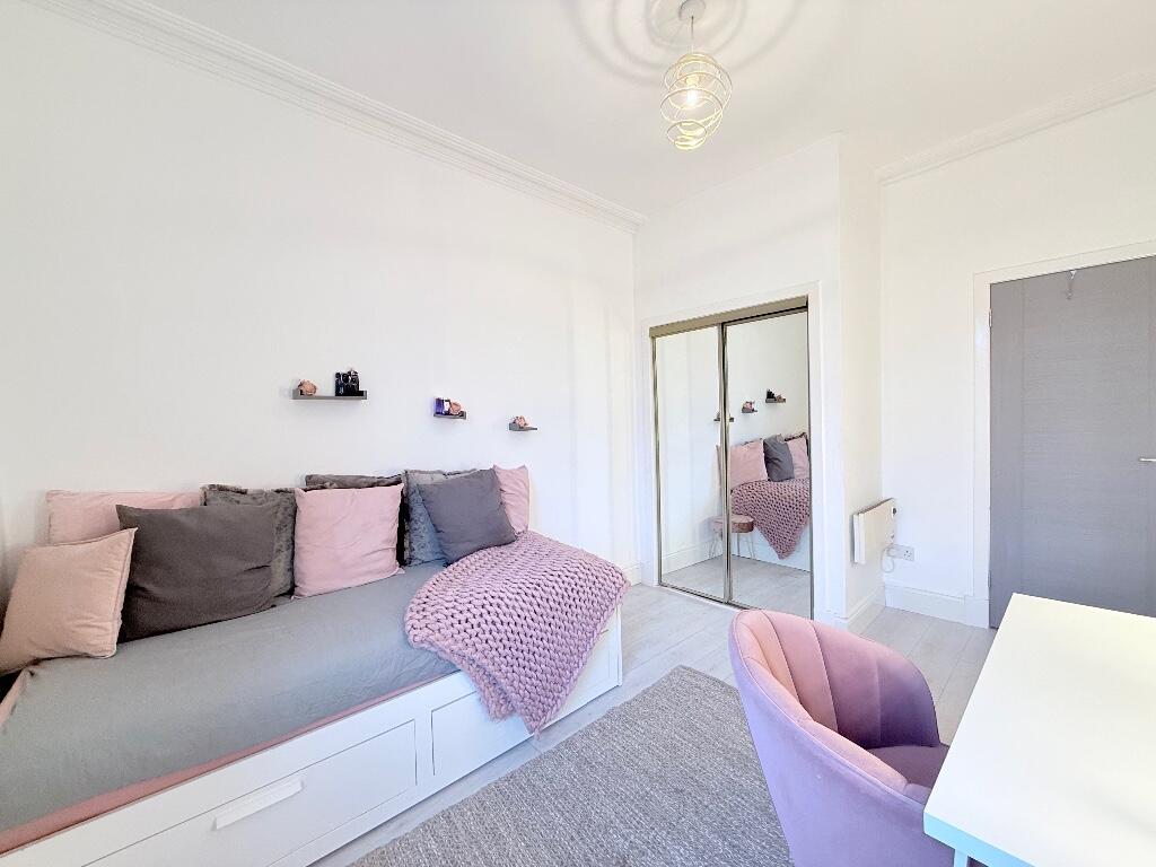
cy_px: 434
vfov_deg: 85.7
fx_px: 468
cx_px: 578
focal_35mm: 14
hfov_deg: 102.1
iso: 125
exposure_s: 1/100
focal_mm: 2.22
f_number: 2.2
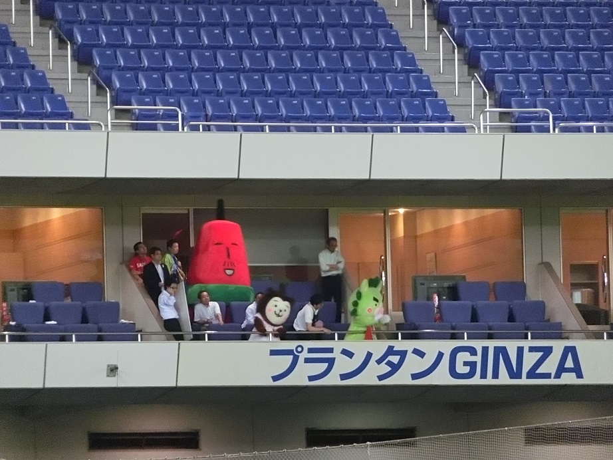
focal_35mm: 450
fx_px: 7971
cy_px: 230
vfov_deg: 3.3
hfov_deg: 4.4
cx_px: 306
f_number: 5.9
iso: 1600
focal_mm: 81
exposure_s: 1/40
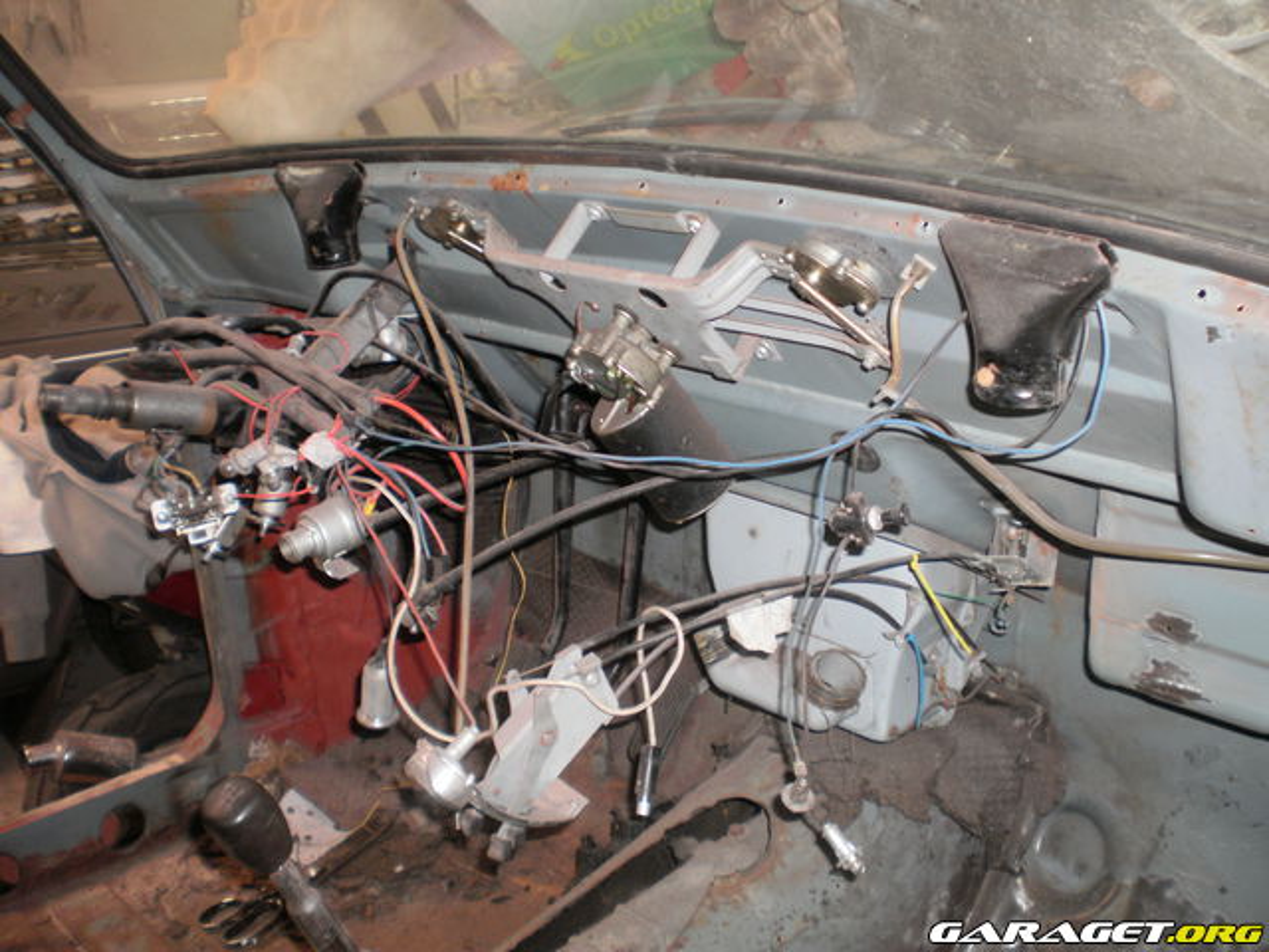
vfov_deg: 39.7
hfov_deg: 51.4
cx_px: 634
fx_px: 1320
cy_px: 476
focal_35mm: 36
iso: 125
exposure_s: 1/30
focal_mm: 6.3
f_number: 3.1
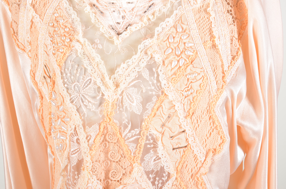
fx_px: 499
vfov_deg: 21.5
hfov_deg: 32.0
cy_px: 94
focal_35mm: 63
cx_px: 143
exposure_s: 1/160
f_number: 10
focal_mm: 42
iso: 160
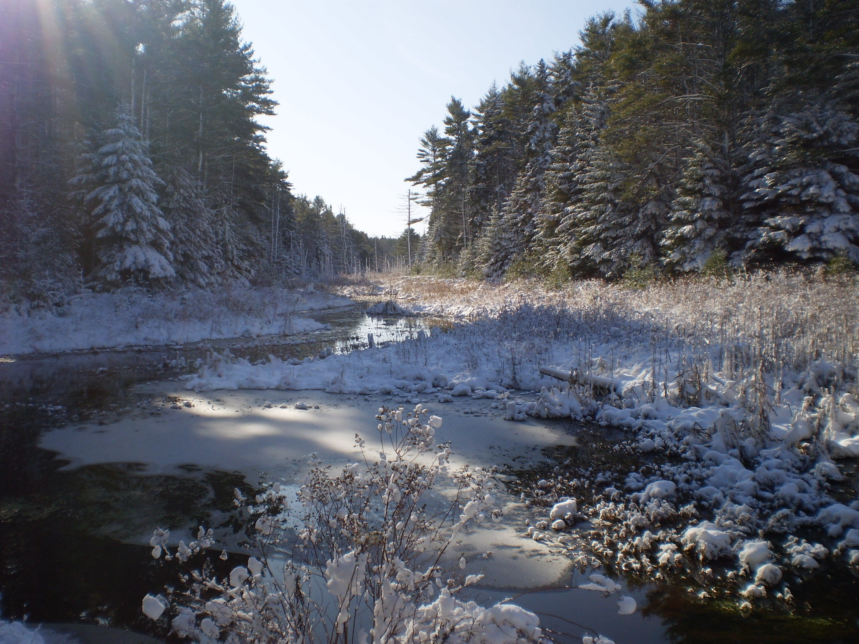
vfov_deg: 39.7
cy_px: 322
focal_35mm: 36
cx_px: 430
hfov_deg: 51.4
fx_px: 893
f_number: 4.6
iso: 64
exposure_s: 1/640
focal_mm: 6.3
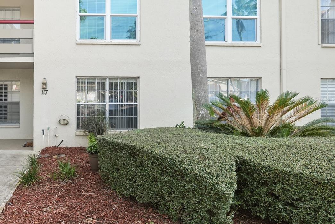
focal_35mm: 23
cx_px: 87
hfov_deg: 71.3
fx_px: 214
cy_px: 100
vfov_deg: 55.0
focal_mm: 15
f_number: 8
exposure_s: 1/20
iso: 100
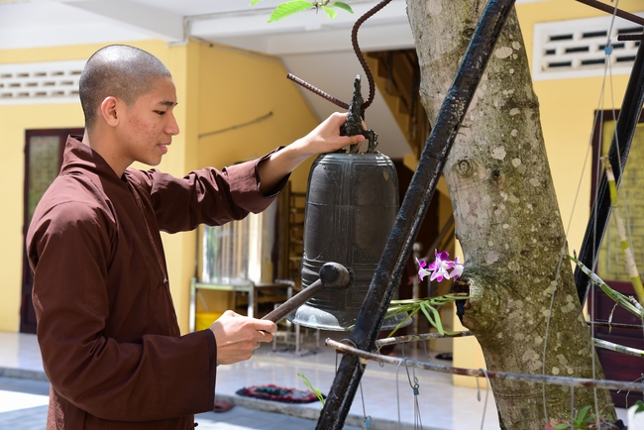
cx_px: 322
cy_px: 215
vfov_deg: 23.4
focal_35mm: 58
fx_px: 1038
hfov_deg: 34.5
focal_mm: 58
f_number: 5.6
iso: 200
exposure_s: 1/80
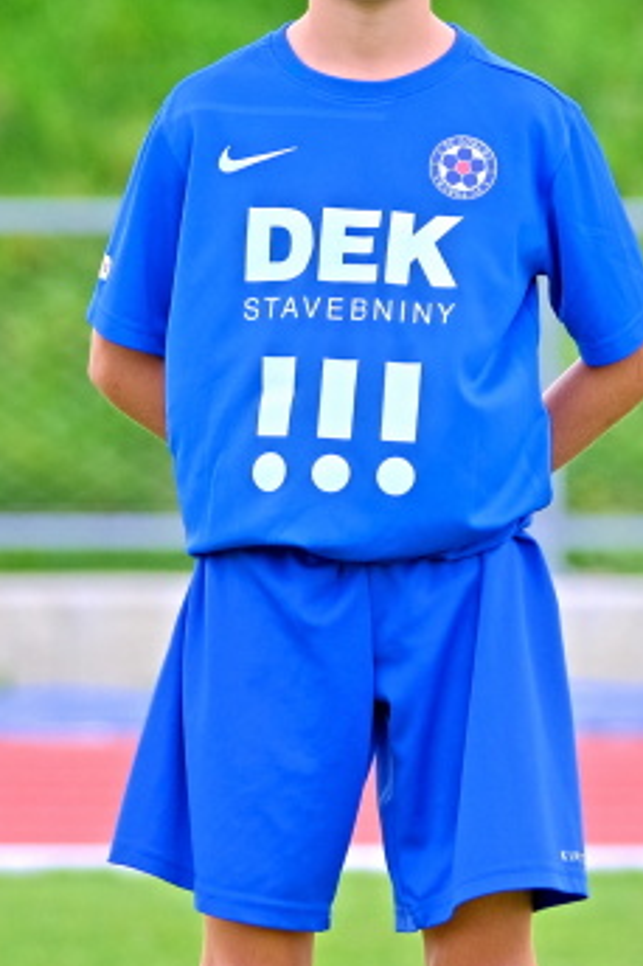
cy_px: 600
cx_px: 355
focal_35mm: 365
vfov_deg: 5.6
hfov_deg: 3.8
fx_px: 9788
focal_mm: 119.2
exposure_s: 1/480
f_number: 2.8
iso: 320
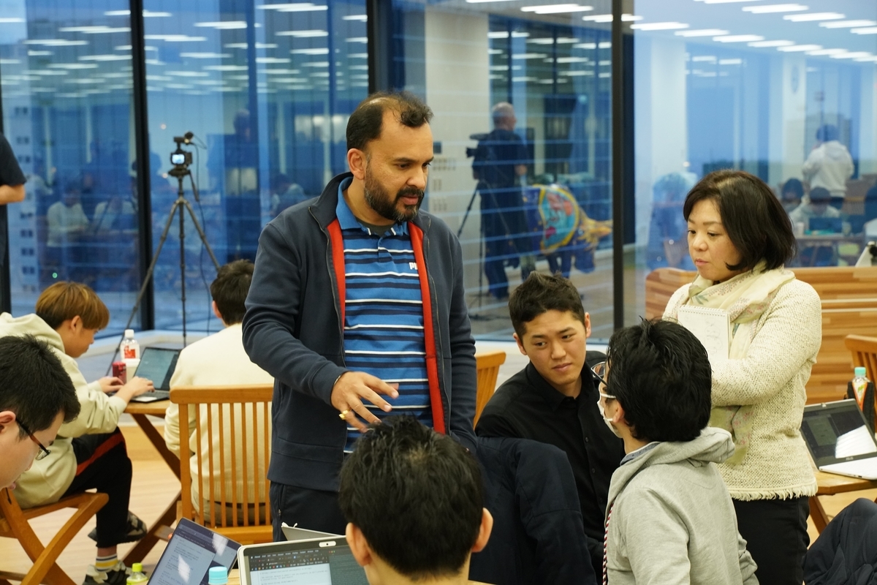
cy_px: 292
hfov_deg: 27.0
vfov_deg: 18.2
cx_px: 438
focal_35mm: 75
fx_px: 1827
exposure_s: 1/60
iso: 5000
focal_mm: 75
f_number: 8
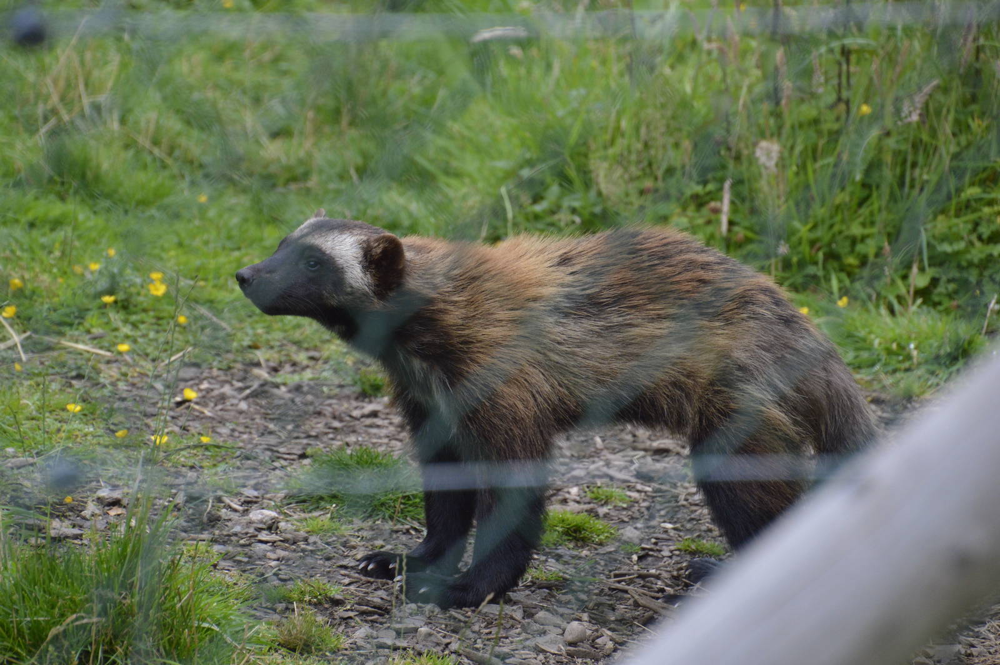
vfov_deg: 5.5
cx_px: 500
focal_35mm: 248
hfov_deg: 8.3
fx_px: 6869
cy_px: 332
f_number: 6
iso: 1100
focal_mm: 165
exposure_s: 1/500
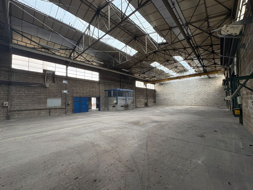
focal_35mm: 14
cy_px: 95
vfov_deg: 85.7
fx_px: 102
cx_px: 126
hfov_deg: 102.1
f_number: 2.2
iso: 250
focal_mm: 2.22
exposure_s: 1/95
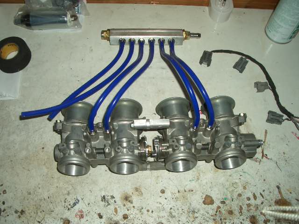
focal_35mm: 35
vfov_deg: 40.7
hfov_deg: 52.6
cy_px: 112
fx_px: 302
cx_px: 150
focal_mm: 5.8
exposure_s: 1/60
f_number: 4.3
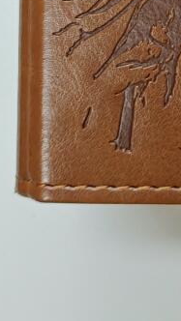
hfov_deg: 5.5
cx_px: 556
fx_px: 1764
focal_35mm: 207
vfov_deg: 9.3
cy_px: -459
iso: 200
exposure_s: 1/55.6
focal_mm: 8.72
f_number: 2.8
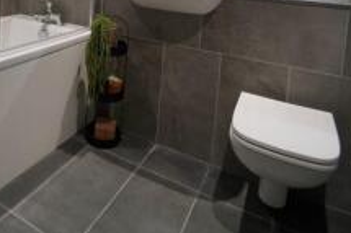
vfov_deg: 36.3
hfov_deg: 57.2
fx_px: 302
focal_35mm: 31
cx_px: 87
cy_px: -19
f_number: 2.8
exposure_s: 1/50
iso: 400
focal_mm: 14
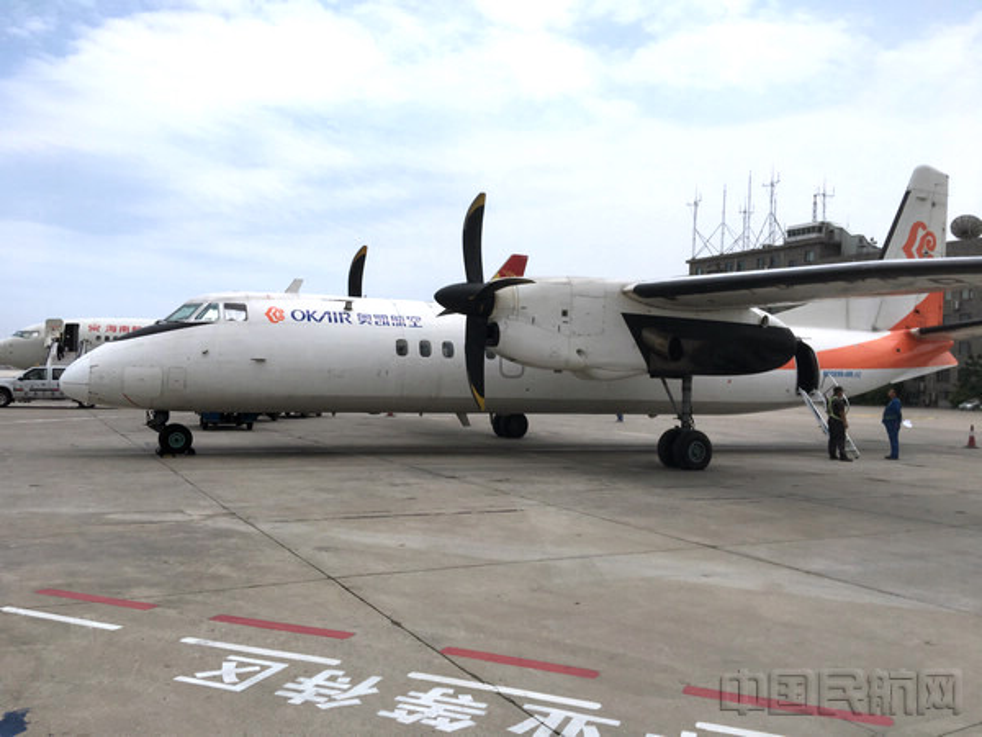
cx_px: 491
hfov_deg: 61.7
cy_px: 368
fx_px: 823
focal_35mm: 29
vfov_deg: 48.2
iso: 25
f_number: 2.2
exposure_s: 1/2747
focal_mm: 4.15
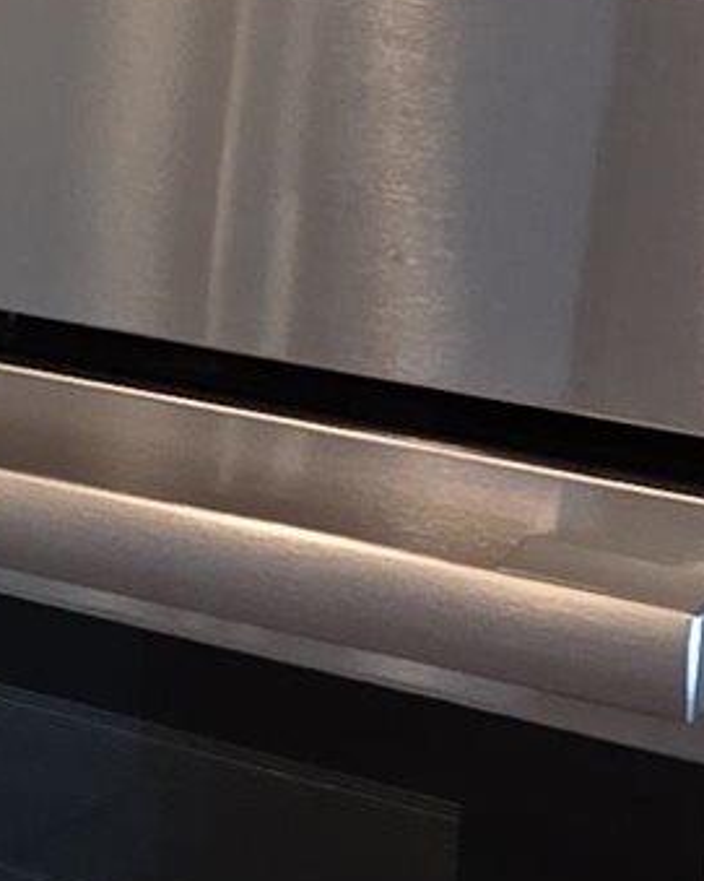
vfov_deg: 16.0
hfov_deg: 8.8
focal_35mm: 115
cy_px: -205
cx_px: -1821
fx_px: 2996
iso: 160
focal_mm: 2.2
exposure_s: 1/120
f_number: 1.9
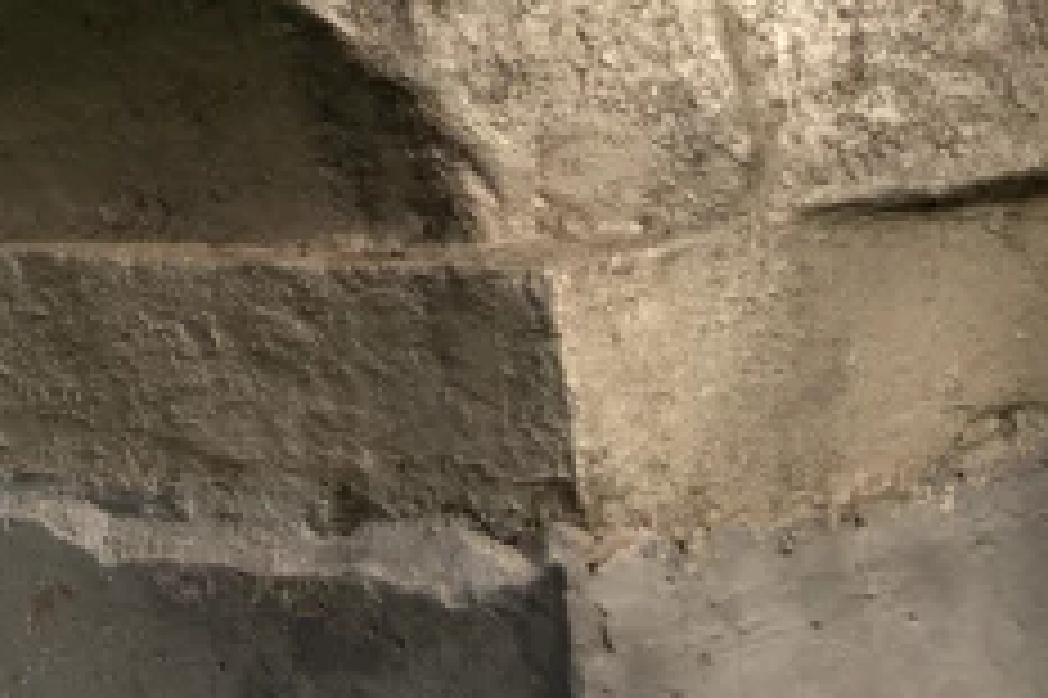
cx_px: -1070
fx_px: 5992
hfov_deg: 9.3
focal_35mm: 206
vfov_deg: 6.5
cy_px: -698
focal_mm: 40
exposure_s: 1/8000
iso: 100
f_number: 2.8
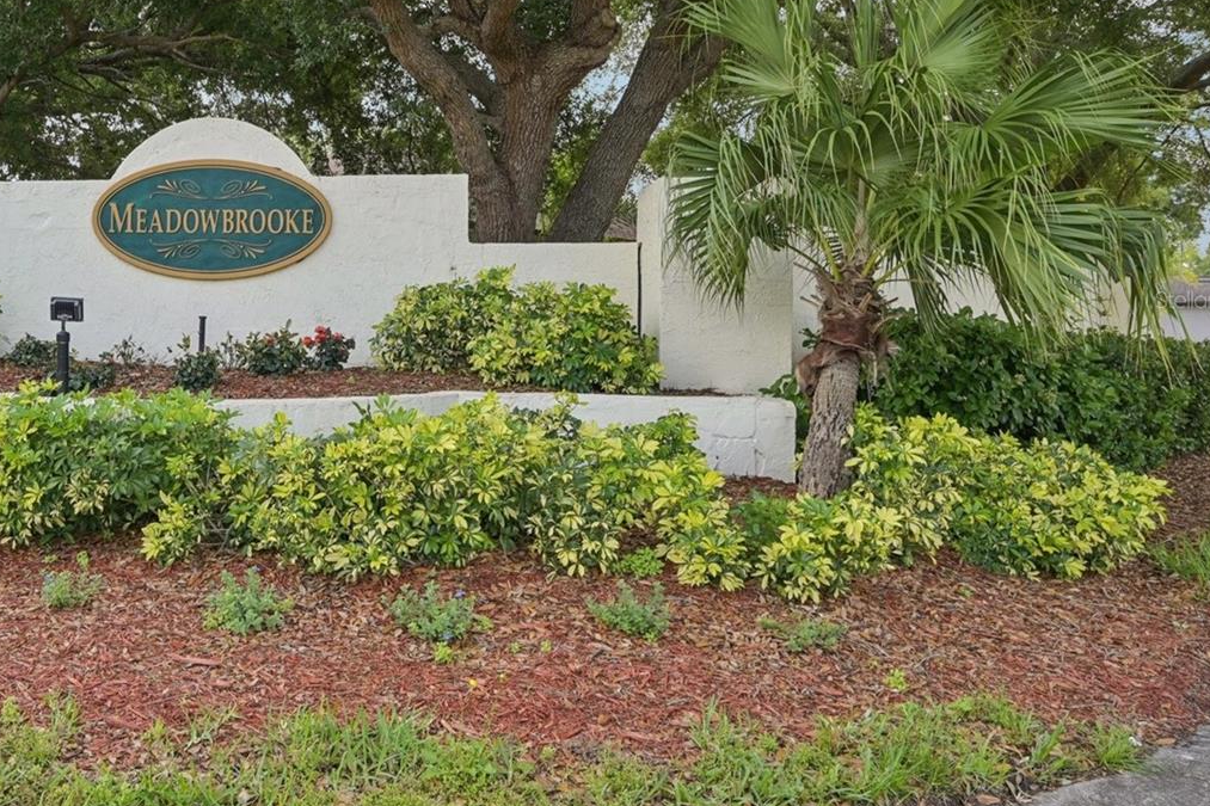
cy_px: 300
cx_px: 306
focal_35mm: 31
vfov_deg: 42.2
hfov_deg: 57.6
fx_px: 1035
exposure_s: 1/250
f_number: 8
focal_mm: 19.5
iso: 400
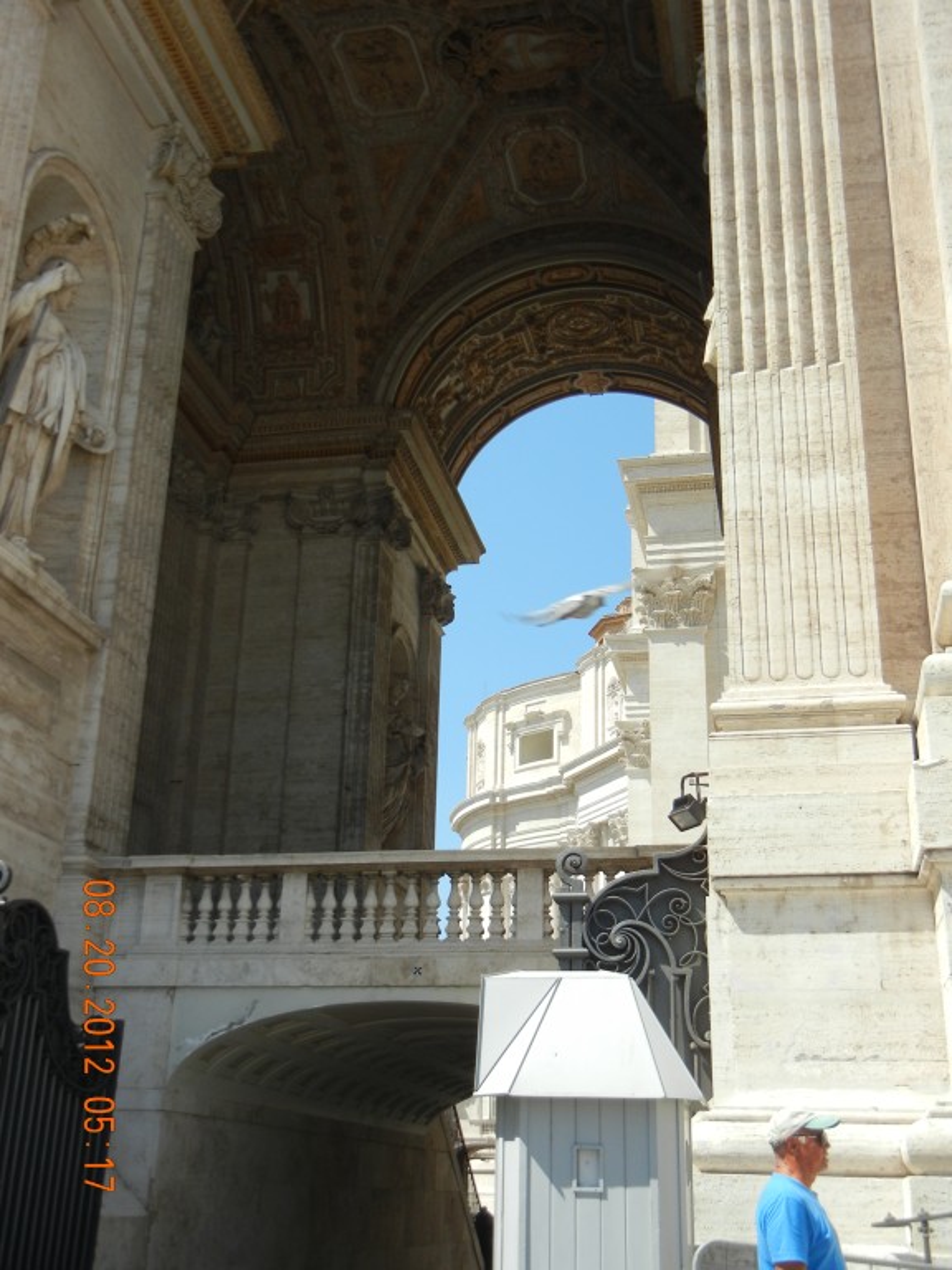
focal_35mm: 39
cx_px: 476
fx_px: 1430
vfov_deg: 47.9
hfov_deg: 36.8
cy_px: 635
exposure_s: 1/222
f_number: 7.4
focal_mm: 7.1
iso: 160
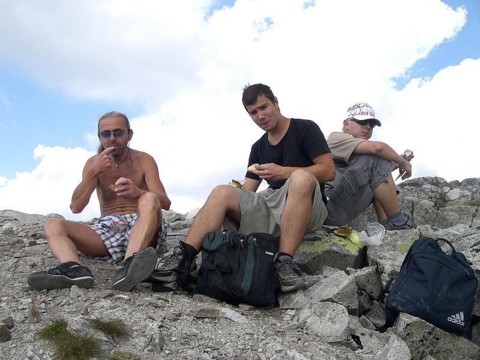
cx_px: 240
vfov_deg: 37.7
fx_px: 527
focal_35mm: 38
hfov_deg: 49.0
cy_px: 180
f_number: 4.4
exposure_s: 1/320
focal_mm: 6.3
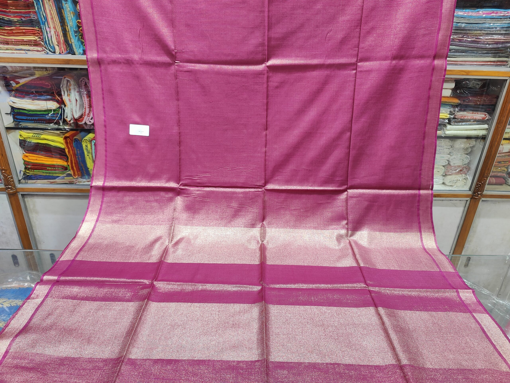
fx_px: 339
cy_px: 192
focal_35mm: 23
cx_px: 255
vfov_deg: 59.0
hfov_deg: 73.9
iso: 100
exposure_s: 1/50
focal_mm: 6.06
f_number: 1.8
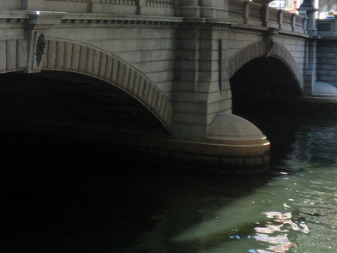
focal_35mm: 73
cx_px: -47
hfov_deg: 24.6
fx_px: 711
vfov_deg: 20.1
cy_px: 77
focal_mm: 5
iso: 100
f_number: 3
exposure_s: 1/400
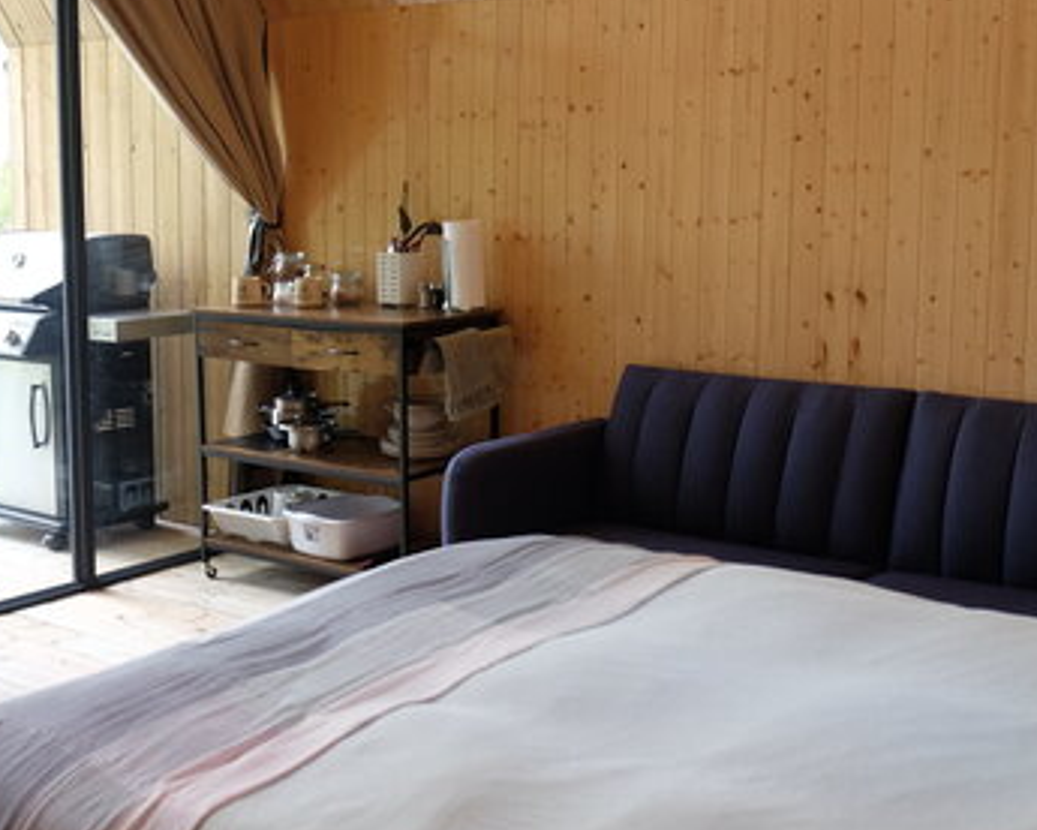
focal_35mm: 47
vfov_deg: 32.1
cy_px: 377
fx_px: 1442
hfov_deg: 39.3
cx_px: 388
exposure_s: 1/60
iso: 320
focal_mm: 18
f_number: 3.5
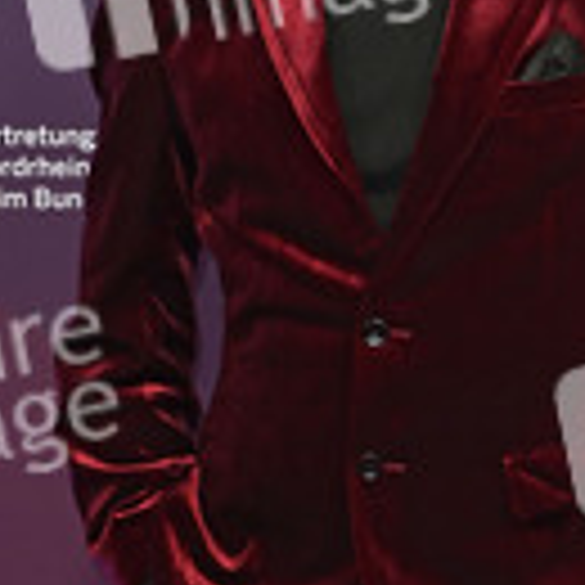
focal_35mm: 162
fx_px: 3097
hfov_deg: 10.8
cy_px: 189
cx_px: 378
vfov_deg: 10.8
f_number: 5
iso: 800
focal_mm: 62
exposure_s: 1/200
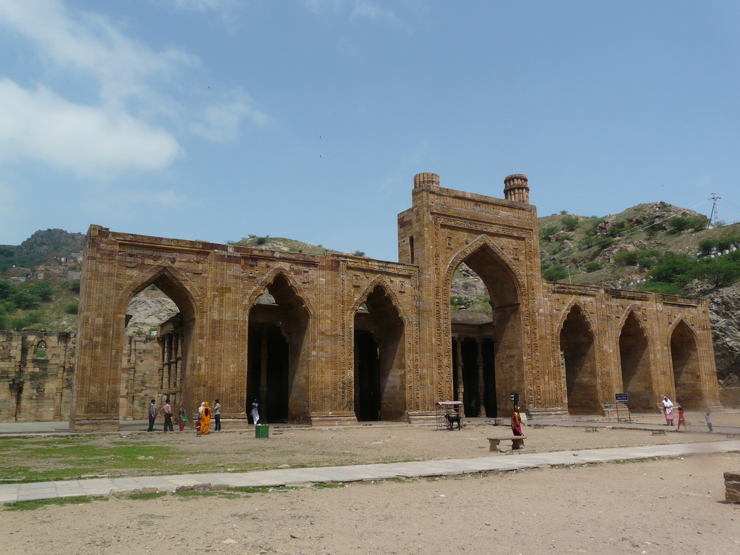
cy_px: 278
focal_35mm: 28
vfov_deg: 49.7
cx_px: 370
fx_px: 599
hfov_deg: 63.4
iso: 100
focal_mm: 4.6
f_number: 6.3
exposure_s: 1/400
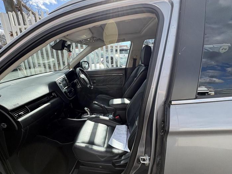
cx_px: 106
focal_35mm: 18
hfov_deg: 87.5
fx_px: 121
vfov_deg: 71.5
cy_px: 93
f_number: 2.2
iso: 64
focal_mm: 2.22
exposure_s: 1/605
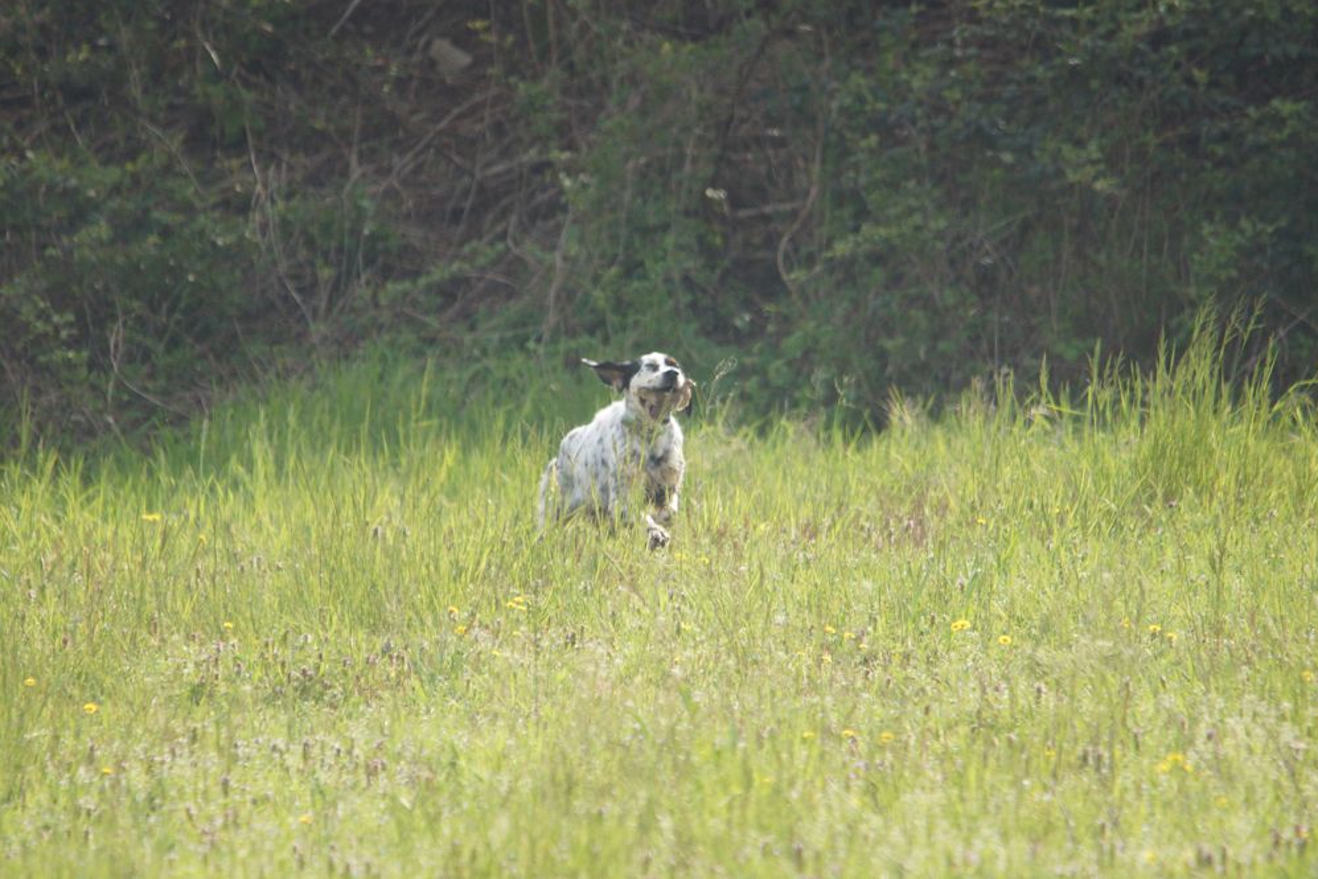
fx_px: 27534
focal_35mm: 752
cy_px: 440
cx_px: 660
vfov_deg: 1.8
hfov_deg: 2.7
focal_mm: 500
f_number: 6.3
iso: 1250
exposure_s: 1/2000
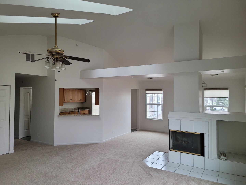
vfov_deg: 53.1
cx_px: 123
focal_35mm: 26
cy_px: 92
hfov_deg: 67.3
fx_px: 185
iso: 200
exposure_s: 1/120
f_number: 1.8
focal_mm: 5.4
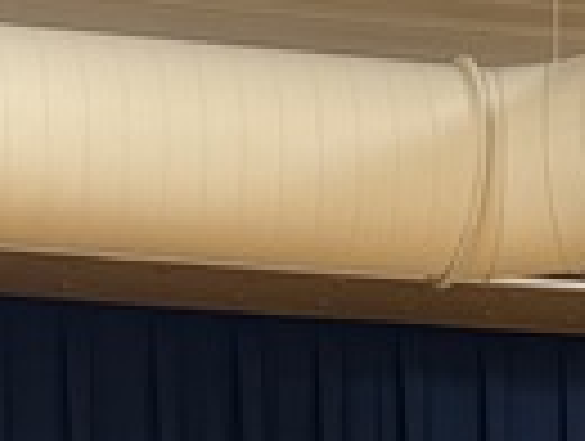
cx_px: 171
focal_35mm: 189
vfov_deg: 7.2
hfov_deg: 10.4
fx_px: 3200
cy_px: 1215
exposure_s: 1/60
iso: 200
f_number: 1.78
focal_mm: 6.76
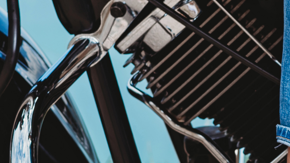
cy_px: 147
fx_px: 3460
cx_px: 358
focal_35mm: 450
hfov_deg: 4.8
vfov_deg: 2.7
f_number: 6.3
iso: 100
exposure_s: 1/200
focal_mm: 85
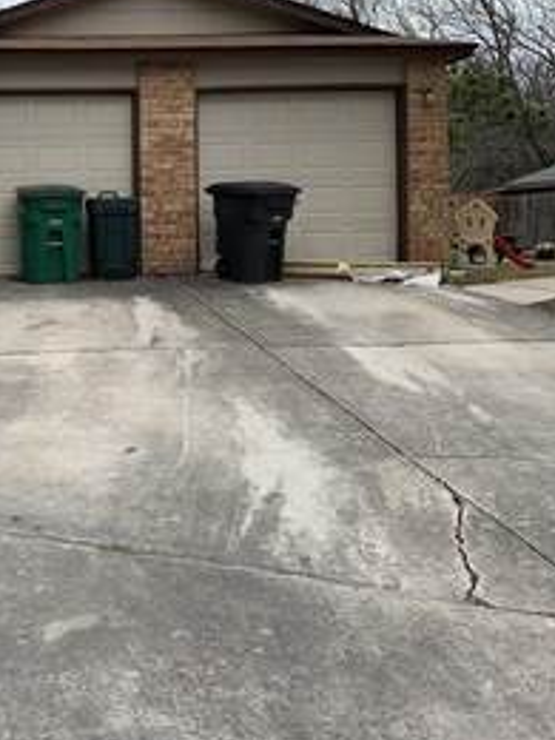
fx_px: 1026
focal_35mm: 48
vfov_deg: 39.1
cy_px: 236
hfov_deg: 29.0
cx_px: 51
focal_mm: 4.25
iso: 25
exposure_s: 1/1585
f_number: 1.8
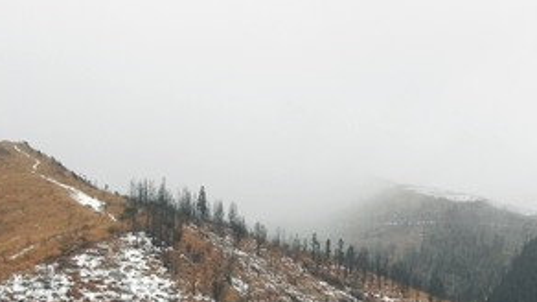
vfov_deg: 17.4
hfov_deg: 30.8
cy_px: 283
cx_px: 357
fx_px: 968
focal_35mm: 68
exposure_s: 1/181
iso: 160
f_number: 5.6
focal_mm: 4.6
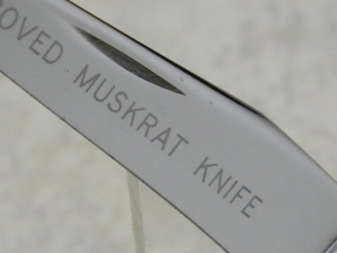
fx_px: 3065
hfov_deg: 6.3
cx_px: 174
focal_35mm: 315
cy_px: 175
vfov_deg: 4.7
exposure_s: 1/22.3
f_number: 5
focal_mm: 26.8
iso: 400
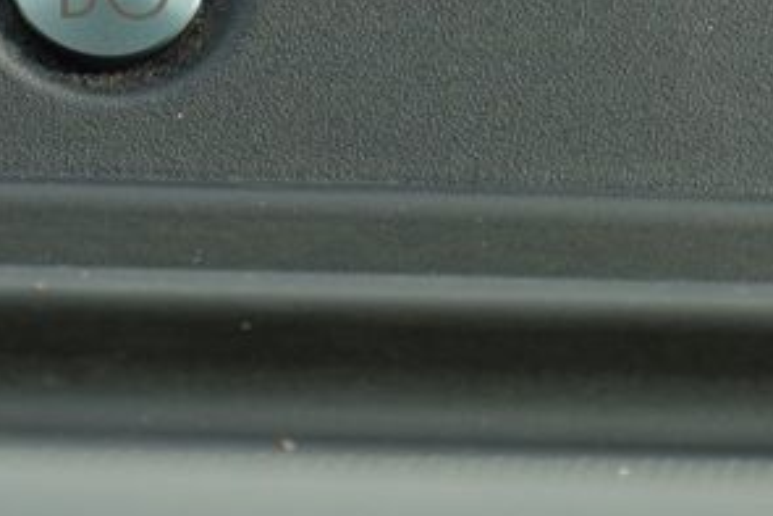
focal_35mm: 250
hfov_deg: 8.2
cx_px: 105
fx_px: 5370
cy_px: -34
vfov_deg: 5.5
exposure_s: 1/80
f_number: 5.6
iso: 160
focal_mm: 48
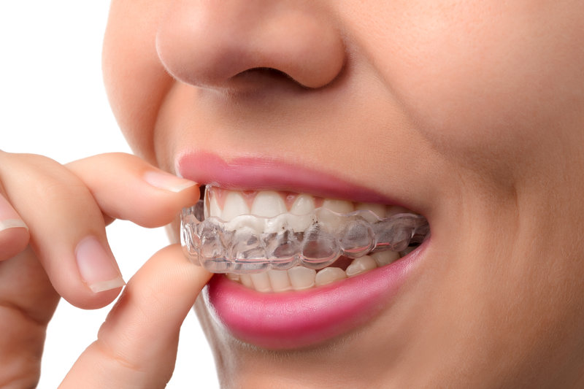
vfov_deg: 28.1
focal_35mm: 48
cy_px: 194
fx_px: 778
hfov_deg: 41.1
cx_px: 292
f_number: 18
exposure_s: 1/60
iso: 100
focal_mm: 32
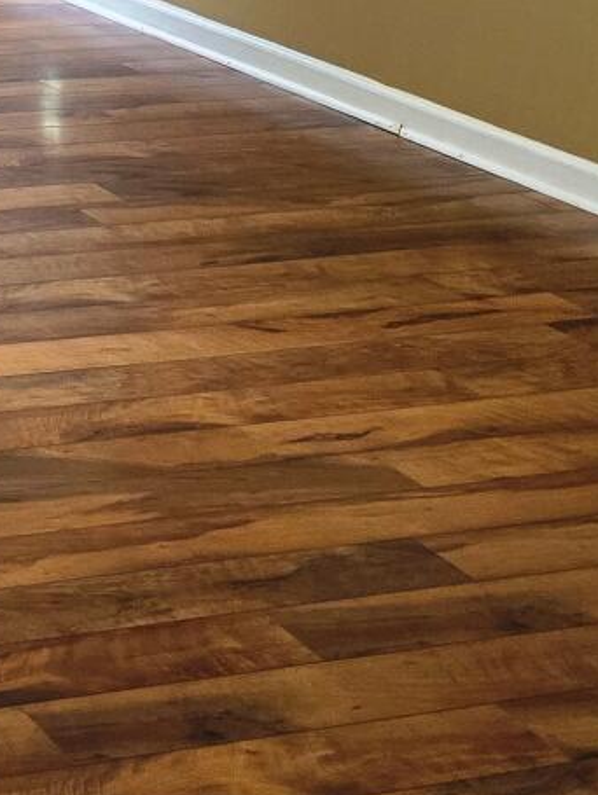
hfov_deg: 13.3
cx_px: -448
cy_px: 68
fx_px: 2323
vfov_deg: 19.1
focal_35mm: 101
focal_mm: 6.3
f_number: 1.7
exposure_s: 1/120
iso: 400
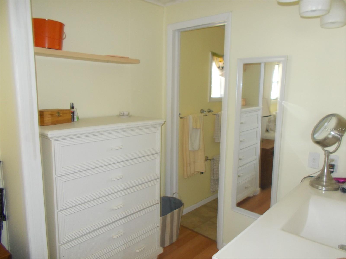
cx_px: 173
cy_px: 130
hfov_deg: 67.3
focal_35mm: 26
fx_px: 260
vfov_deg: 53.1
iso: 200
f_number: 3.2
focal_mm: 4.6
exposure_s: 1/25
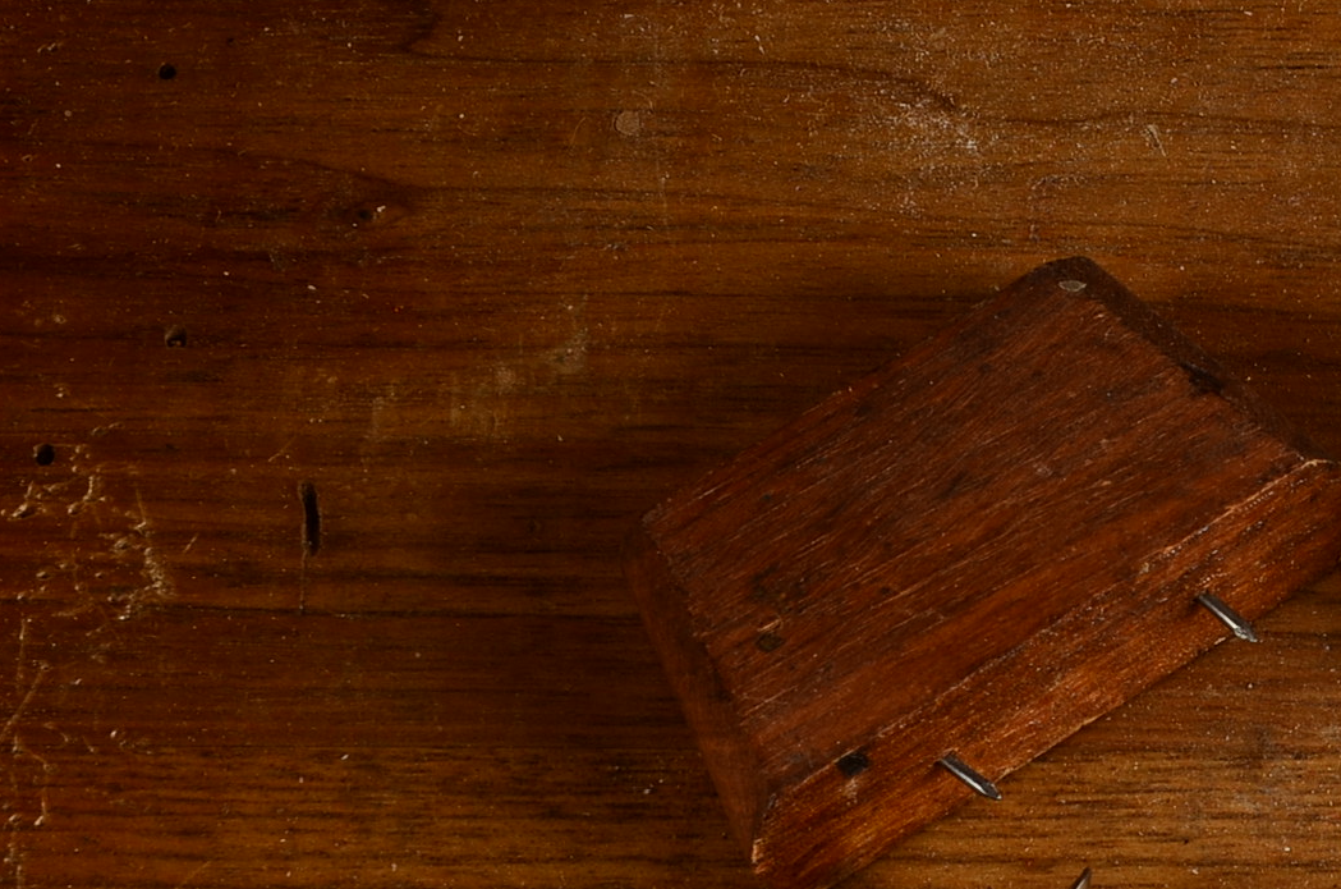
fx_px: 9821
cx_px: 1434
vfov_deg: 5.2
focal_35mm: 264
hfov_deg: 7.8
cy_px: 570
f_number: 16
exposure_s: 1/160
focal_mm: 75
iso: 100
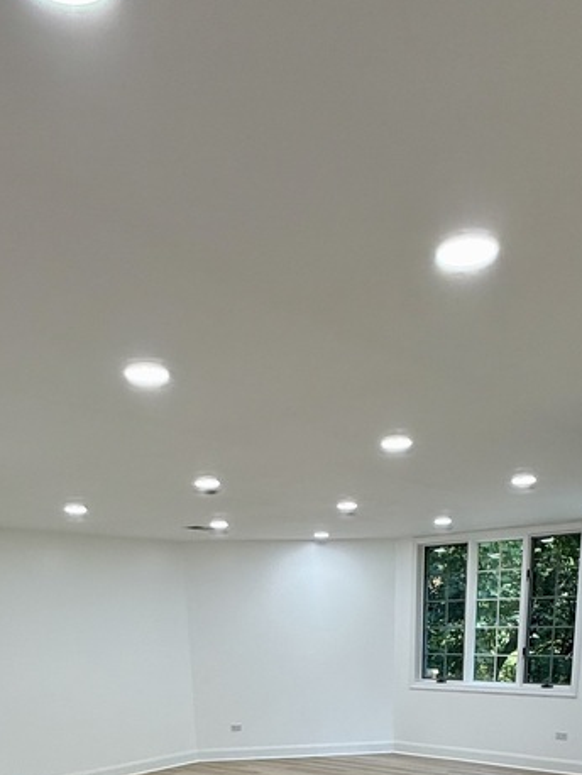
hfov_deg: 42.9
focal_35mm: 33
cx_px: 318
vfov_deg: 44.5
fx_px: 739
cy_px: 821
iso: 100
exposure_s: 1/120
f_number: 2.2
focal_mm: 2.22
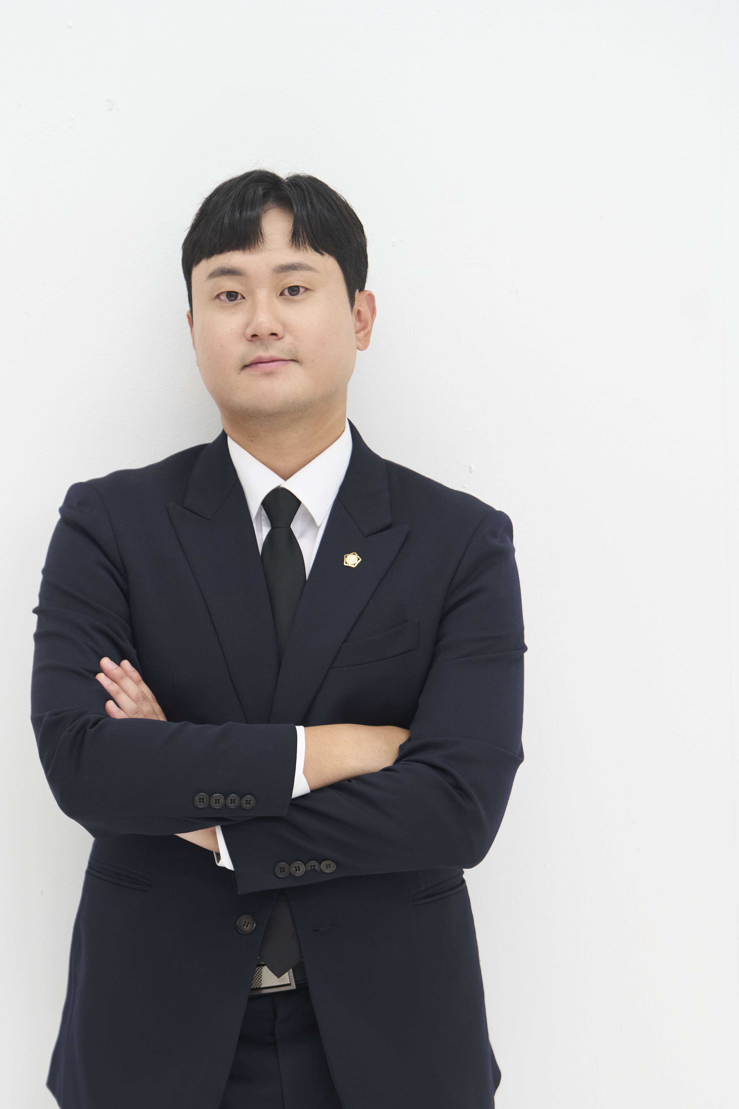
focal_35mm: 117
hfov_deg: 11.7
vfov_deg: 17.5
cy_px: 669
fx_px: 3602
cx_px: 258
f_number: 4
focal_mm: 88
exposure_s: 1/125
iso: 320
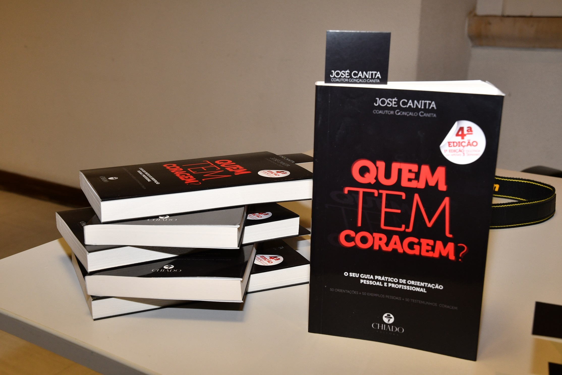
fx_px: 702
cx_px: 281
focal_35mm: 45
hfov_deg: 43.6
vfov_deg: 29.9
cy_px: 188
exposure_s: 1/125
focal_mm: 30
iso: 640
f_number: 6.3
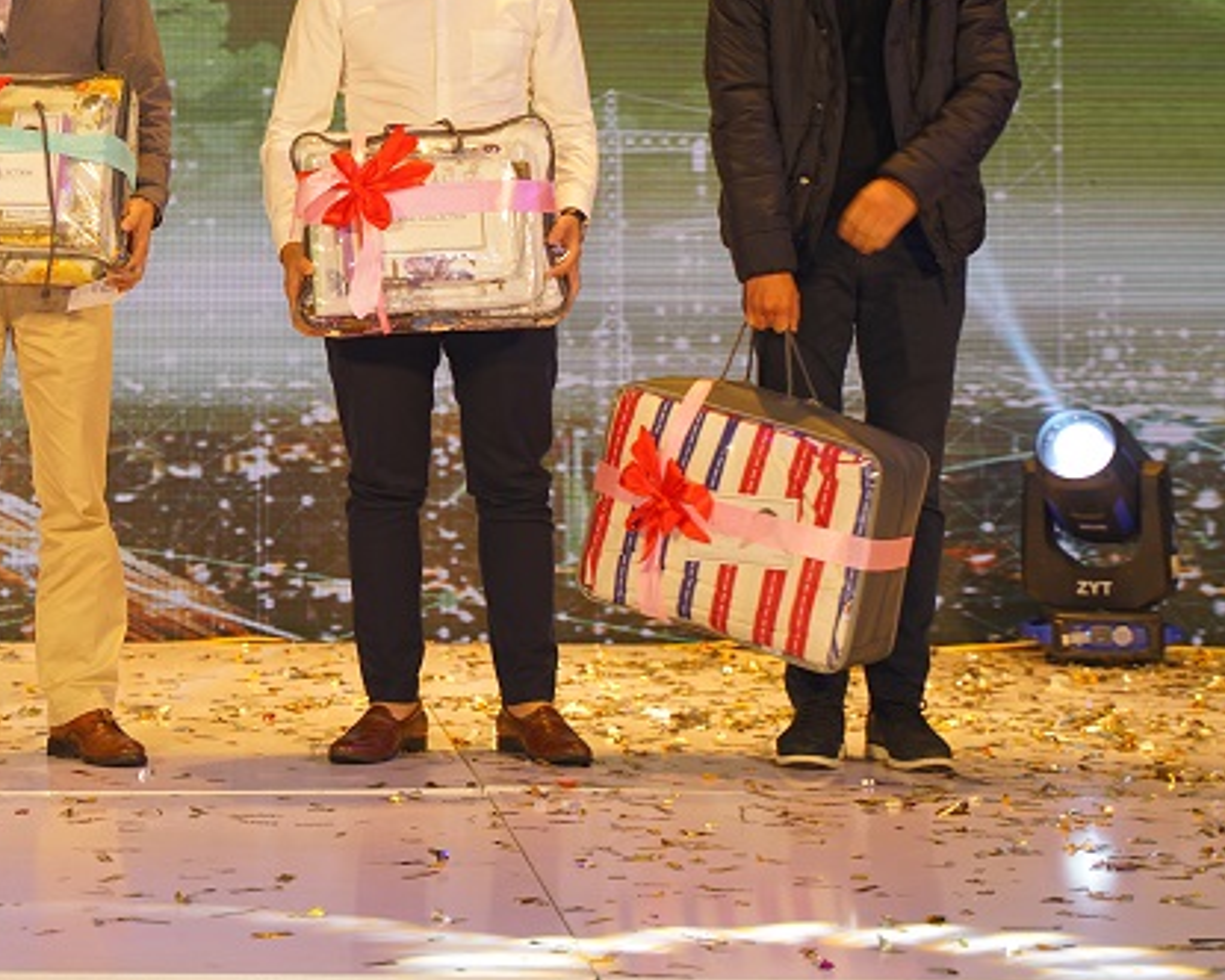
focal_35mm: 113
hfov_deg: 16.7
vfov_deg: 13.5
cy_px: 46
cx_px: 12
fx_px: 4097
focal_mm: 50
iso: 125
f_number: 2.8
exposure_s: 1/100
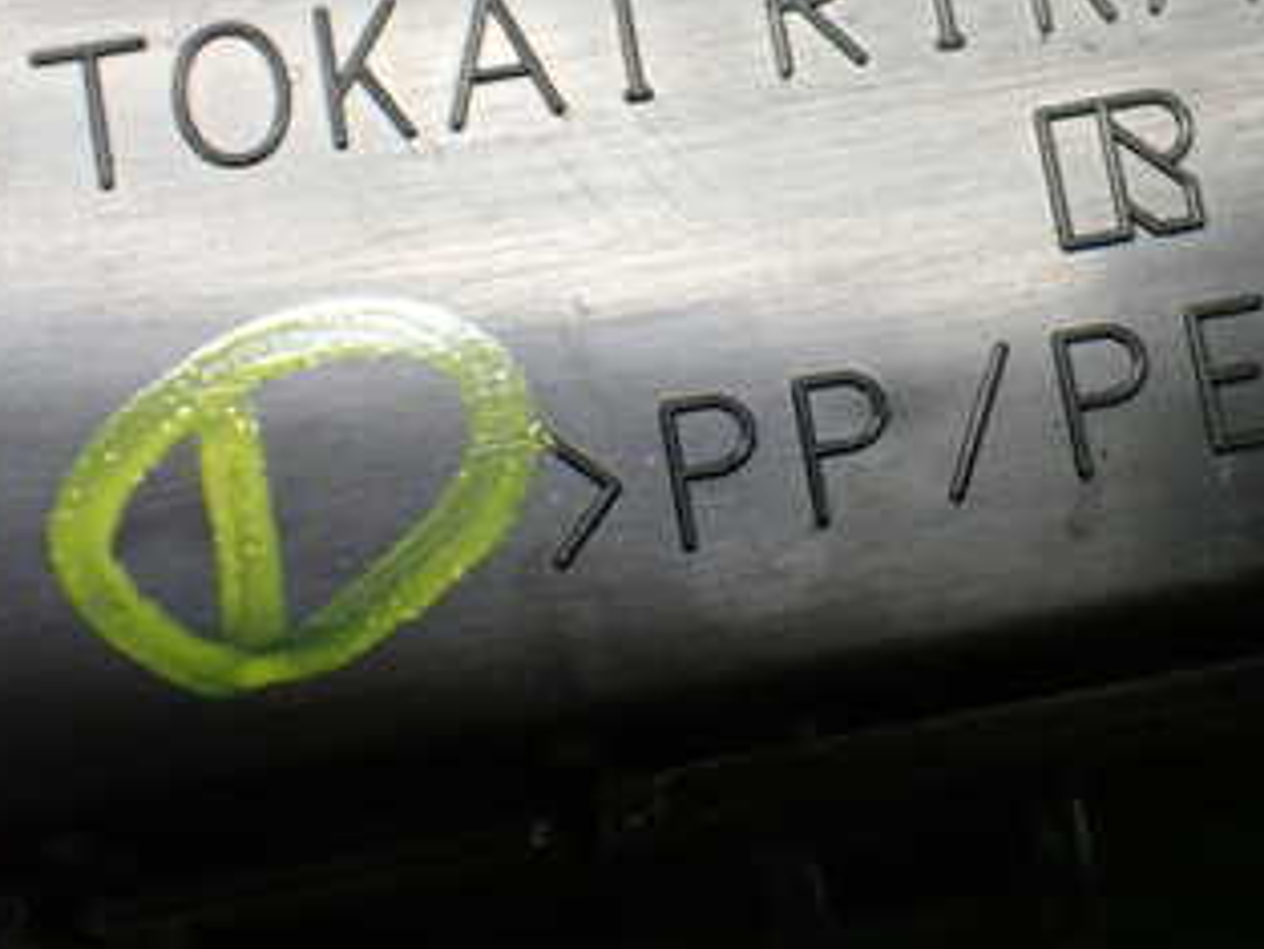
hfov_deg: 21.5
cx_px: 1026
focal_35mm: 90
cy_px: 125
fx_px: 3288
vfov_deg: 16.2
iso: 800
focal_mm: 8.4
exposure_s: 1/60
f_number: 3.1
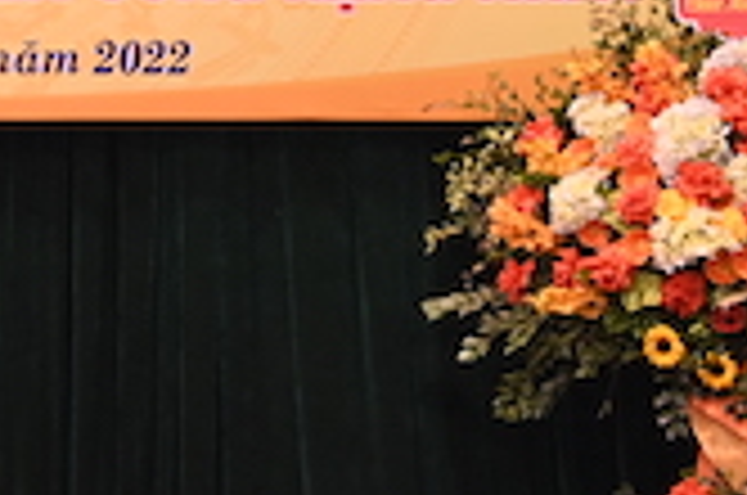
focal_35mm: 222
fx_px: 4598
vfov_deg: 6.1
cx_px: -932
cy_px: -16
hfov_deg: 8.6
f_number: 5
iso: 1250
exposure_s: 1/160
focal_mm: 46
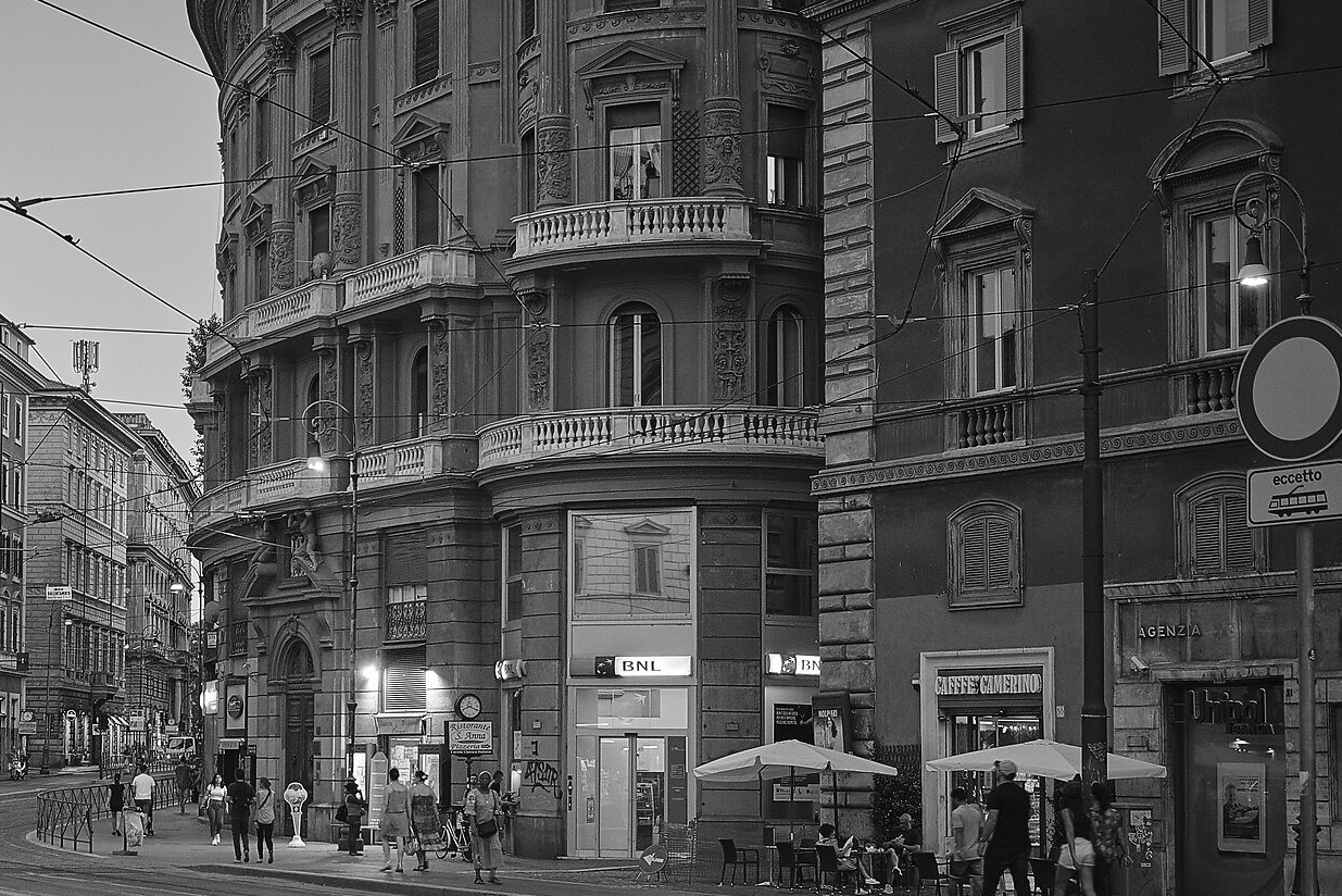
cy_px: 602
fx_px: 2535
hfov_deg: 28.2
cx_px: 67
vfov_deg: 20.0
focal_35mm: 68
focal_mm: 23.3
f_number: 3.2
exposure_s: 1/34
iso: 640
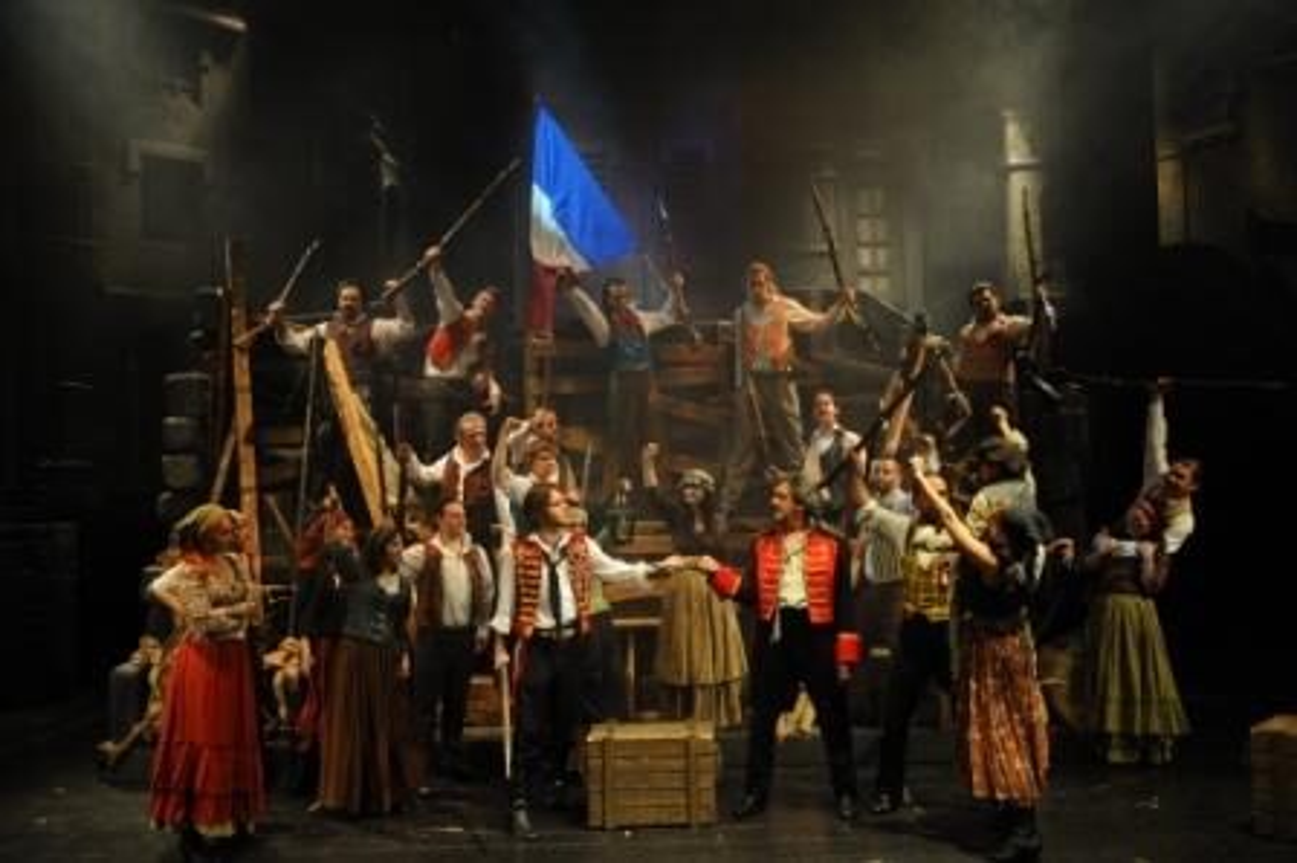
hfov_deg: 54.5
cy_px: 432
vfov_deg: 37.8
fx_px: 1260
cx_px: 648
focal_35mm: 35
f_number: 5
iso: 1250
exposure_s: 1/125
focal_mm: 35
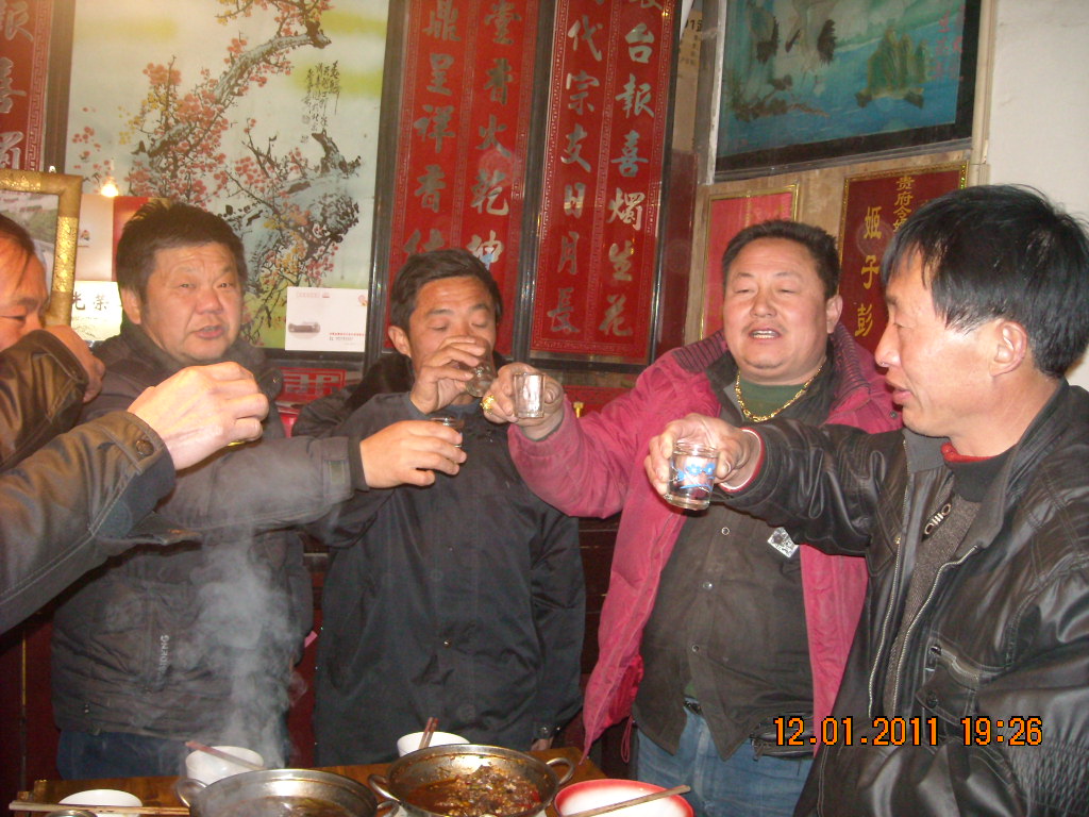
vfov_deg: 40.7
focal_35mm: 35
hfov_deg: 52.6
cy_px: 408
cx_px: 544
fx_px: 1101
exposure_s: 1/60
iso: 400
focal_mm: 5.7
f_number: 2.8
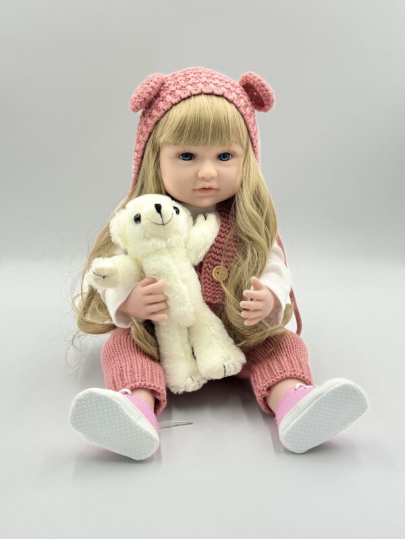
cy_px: 270
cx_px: 202
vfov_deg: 39.7
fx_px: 749
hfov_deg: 30.3
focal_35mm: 48
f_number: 1.78
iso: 64
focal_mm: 6.76
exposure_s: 1/794
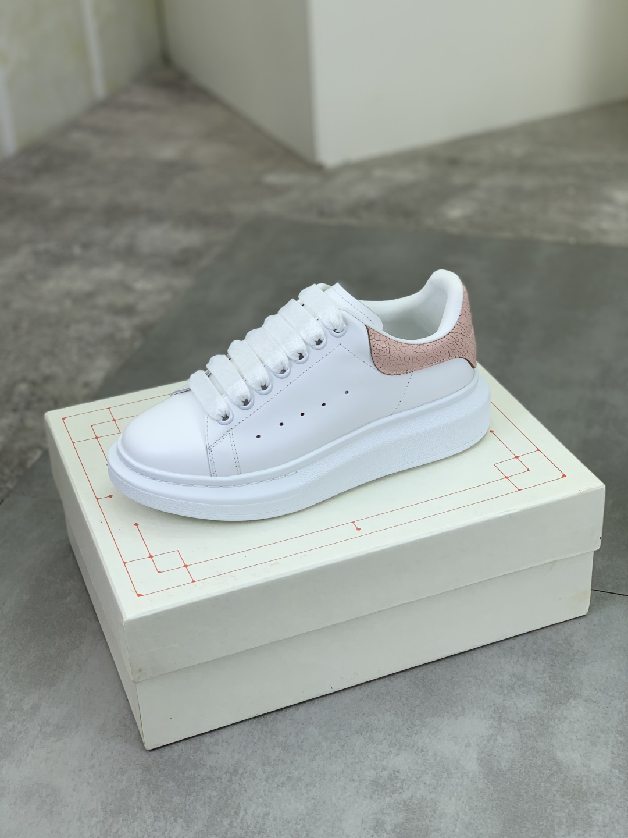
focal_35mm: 52
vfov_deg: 36.8
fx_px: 1258
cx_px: 314
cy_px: 419
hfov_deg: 28.0
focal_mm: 6
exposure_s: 1/150
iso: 16
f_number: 2.4
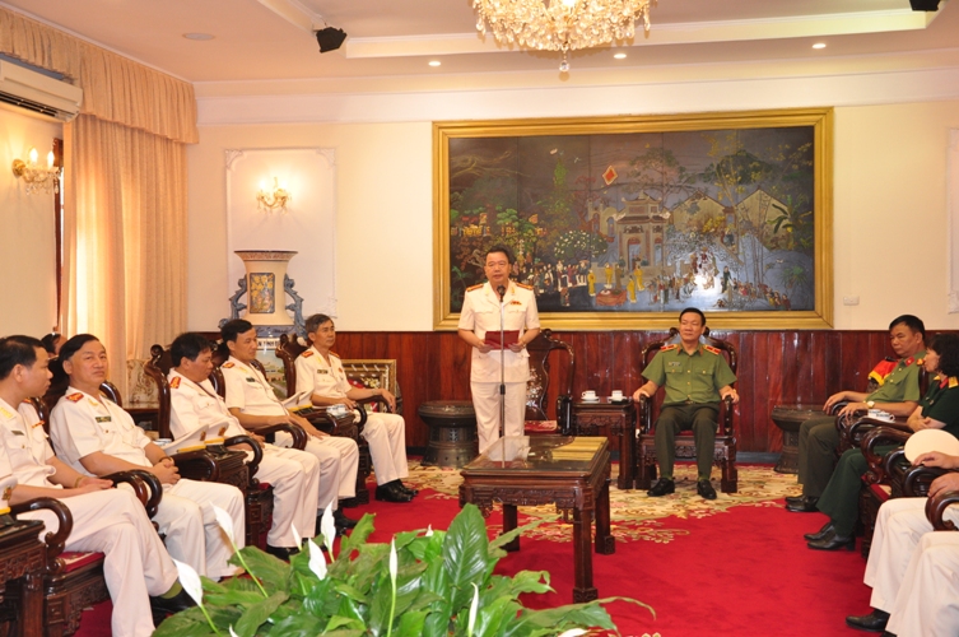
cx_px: 480
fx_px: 1197
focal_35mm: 45
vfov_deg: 29.8
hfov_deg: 43.7
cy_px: 318
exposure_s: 1/40
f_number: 5.6
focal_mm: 30
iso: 640
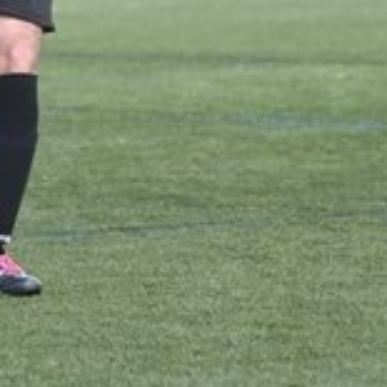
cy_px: -134
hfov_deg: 4.1
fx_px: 5452
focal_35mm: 431
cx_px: -85
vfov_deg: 4.1
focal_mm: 112
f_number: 7.1
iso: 800
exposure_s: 1/1250
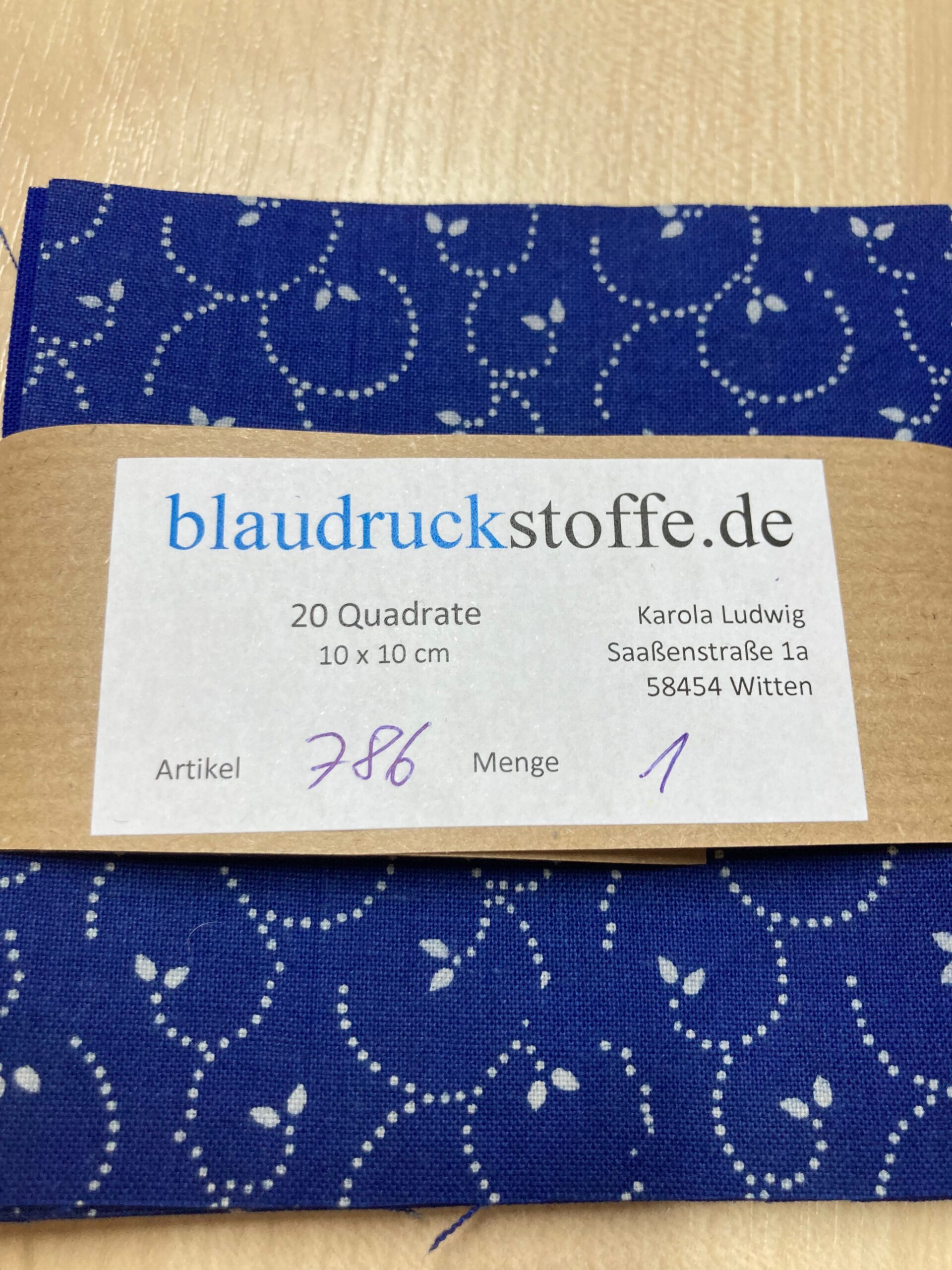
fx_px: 1027
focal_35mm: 28
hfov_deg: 49.7
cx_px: 476
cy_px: 635
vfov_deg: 63.4
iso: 64
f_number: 1.8
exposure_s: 1/50
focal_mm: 3.99
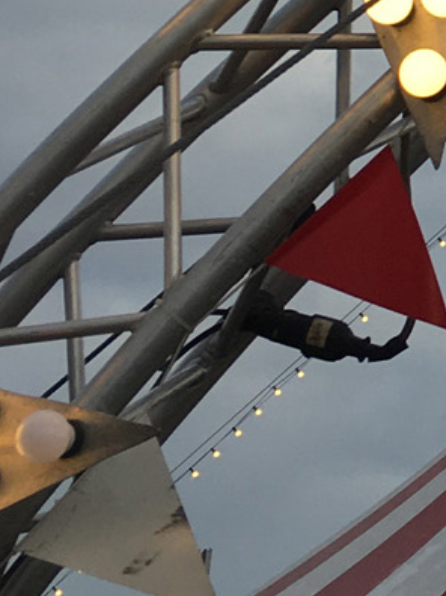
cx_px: 922
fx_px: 2424
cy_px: -303
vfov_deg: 13.2
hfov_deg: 9.7
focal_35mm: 141
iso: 25
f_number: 2.2
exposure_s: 1/1012
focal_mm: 4.15
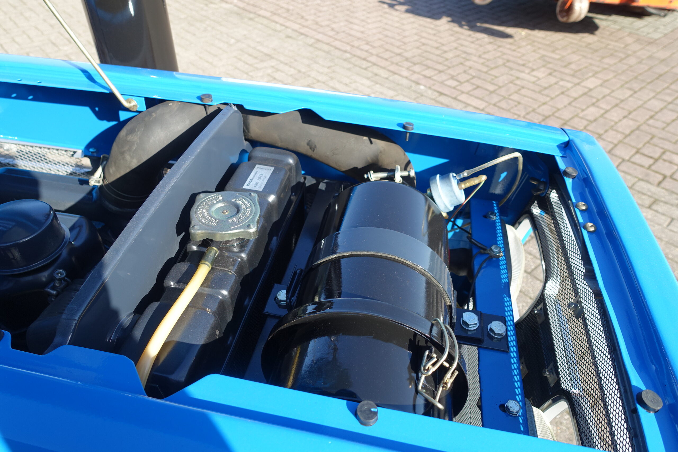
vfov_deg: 53.1
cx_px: 339
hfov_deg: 73.7
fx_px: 452
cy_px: 226
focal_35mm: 24
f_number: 4
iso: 125
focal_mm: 8.8
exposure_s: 1/250
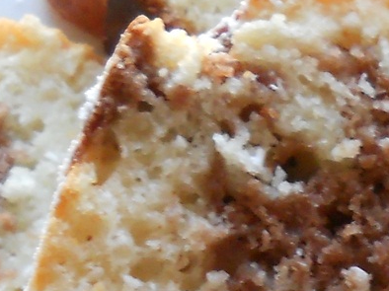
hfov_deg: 10.4
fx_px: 2100
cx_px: 488
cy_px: 412
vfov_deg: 7.8
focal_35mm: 187
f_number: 3.1
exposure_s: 1/30
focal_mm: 6.72
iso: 250
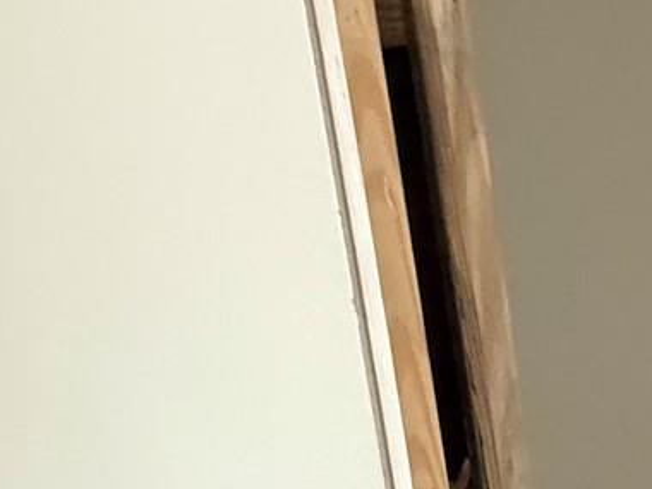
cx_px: 1071
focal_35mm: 59
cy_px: 450
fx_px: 1111
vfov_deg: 24.1
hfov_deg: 23.3
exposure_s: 1/60
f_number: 2.2
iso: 800
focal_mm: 2.22
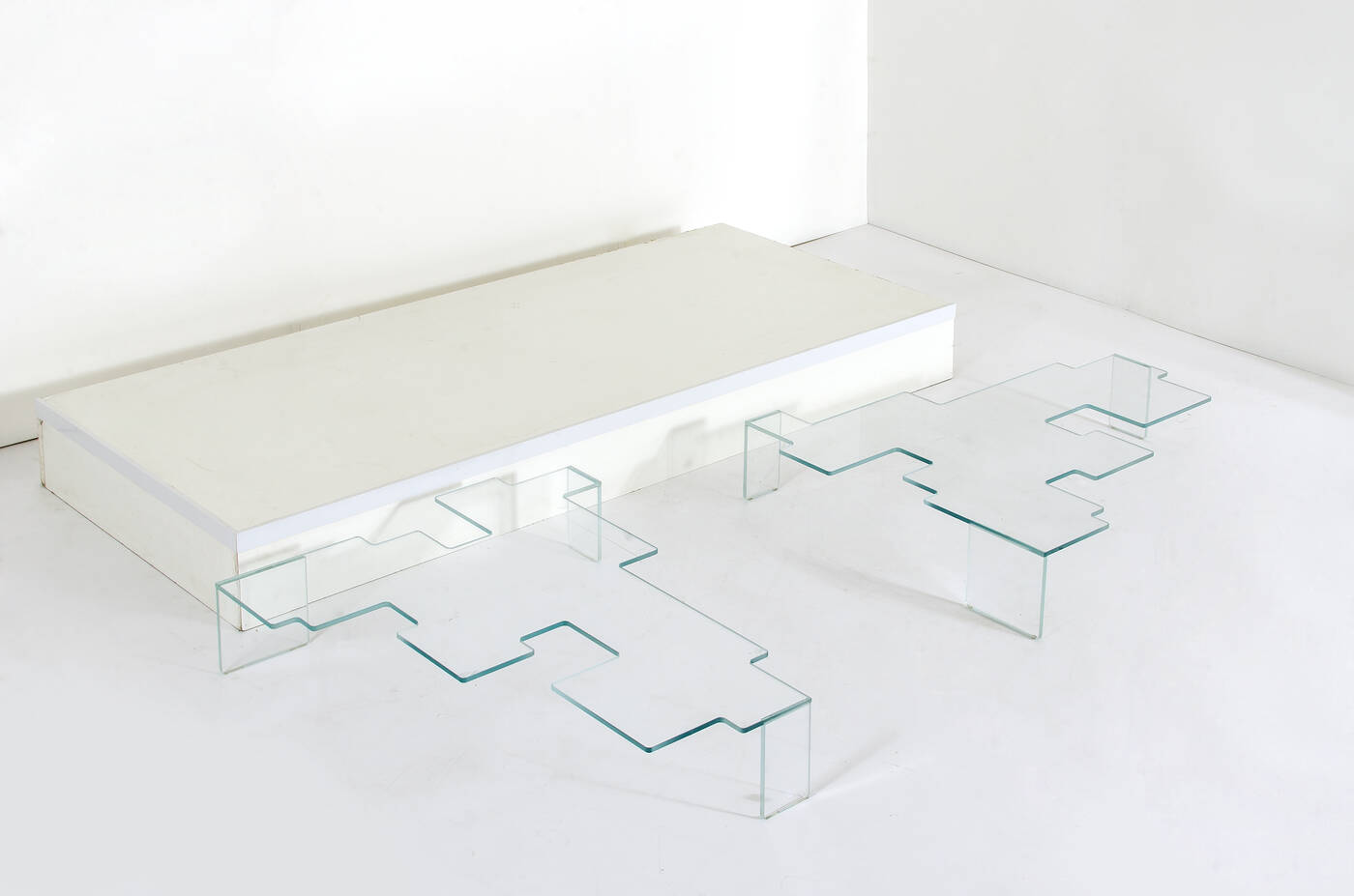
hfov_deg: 37.9
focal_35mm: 52
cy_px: 448
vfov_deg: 25.6
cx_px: 677
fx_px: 1970
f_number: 16
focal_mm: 35
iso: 100
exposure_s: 1/200
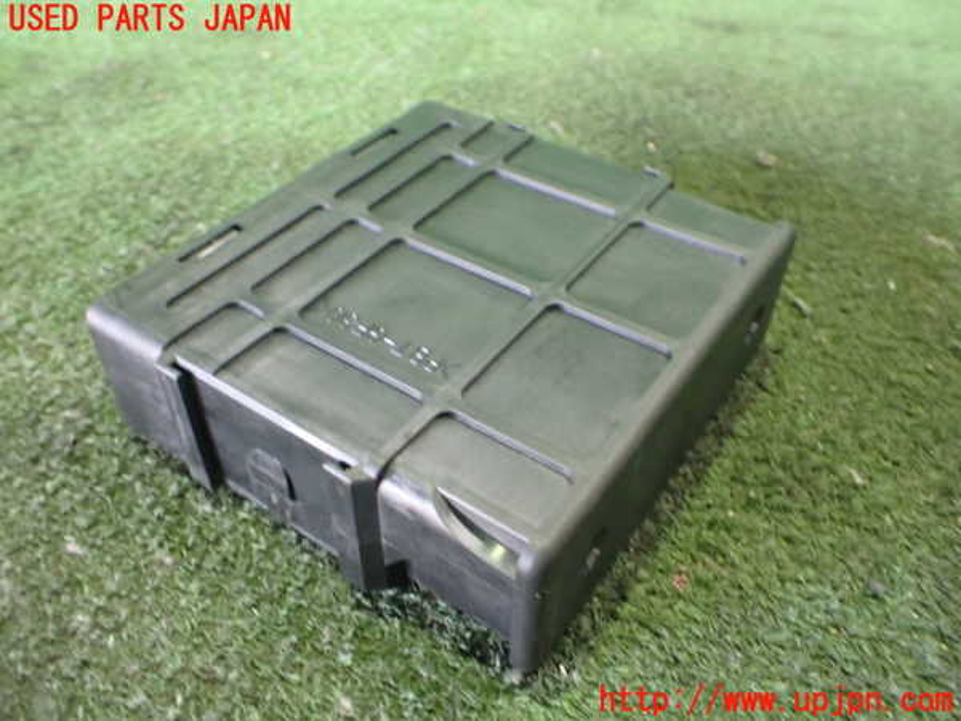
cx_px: 480
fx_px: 833
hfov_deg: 60.0
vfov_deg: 46.8
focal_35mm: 30
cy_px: 360
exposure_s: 1/30
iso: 1000
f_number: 2.3
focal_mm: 5.4
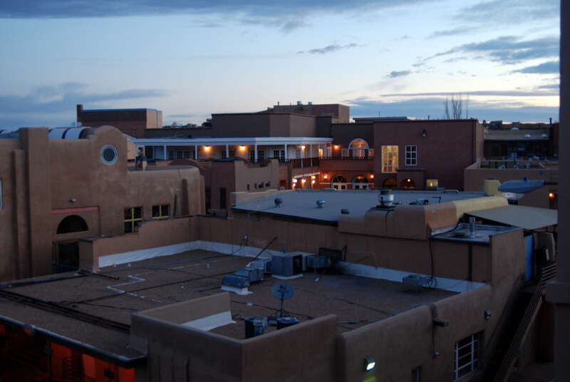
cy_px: 191
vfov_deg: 32.0
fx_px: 666
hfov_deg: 46.3
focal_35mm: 42
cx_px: 285
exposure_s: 1/25
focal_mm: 28
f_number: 2.8
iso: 400
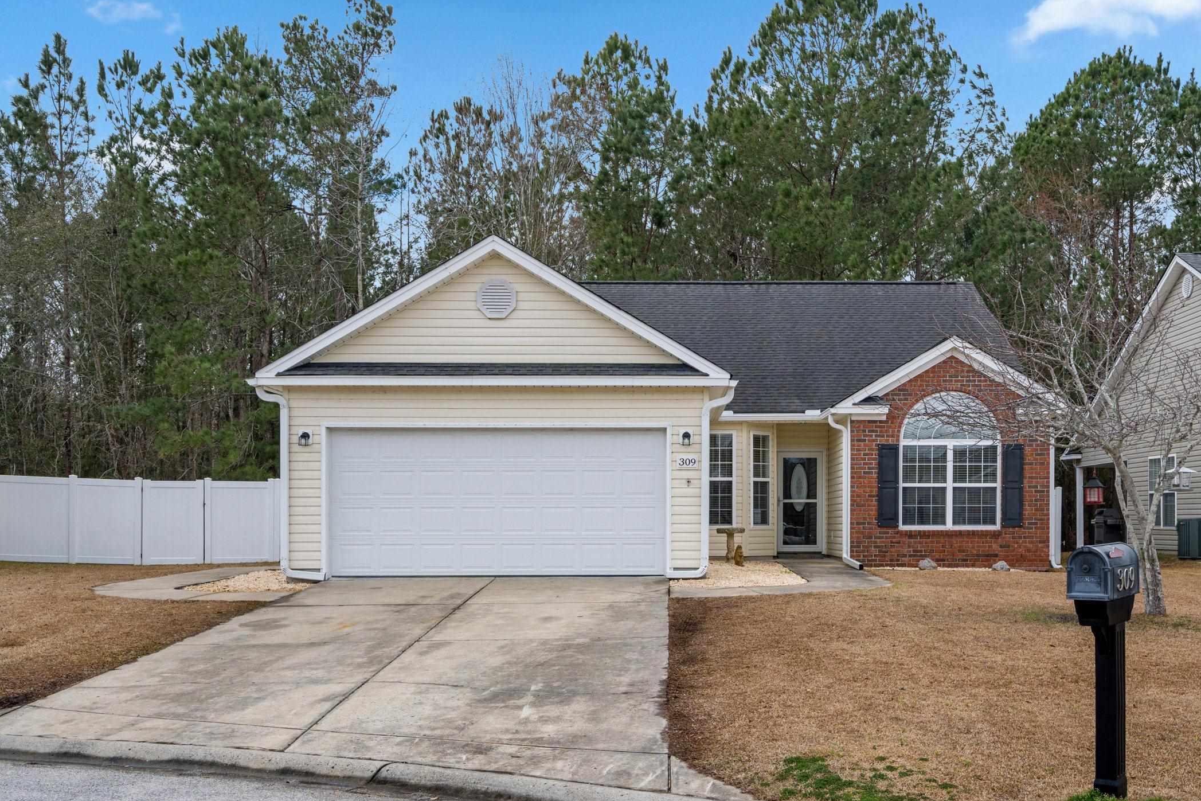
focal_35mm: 37
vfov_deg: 35.9
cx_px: 688
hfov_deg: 51.7
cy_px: 440
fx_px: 1234
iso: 320
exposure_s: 1/1000
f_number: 8
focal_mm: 31
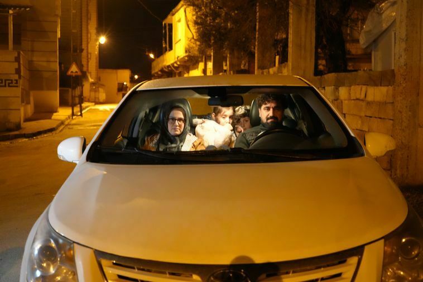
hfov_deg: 44.5
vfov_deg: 30.5
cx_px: 212
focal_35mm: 44
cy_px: 141
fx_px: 517
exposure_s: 1/20
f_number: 4
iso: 12800
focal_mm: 44
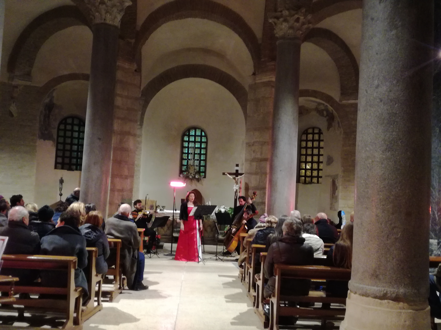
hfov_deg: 65.3
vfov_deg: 51.4
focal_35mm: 27
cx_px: 220
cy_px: 165
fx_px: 344
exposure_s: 1/25
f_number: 2
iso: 400
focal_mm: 3.79
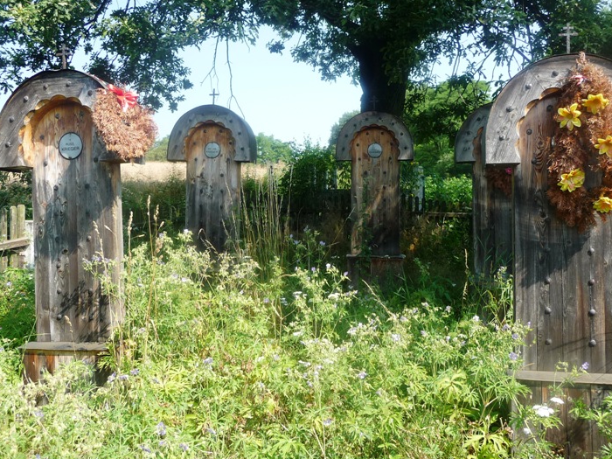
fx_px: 566
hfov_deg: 56.8
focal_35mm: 32
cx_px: 309
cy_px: 203
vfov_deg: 44.1
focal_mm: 4.7
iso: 100
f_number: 3.3
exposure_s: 1/320
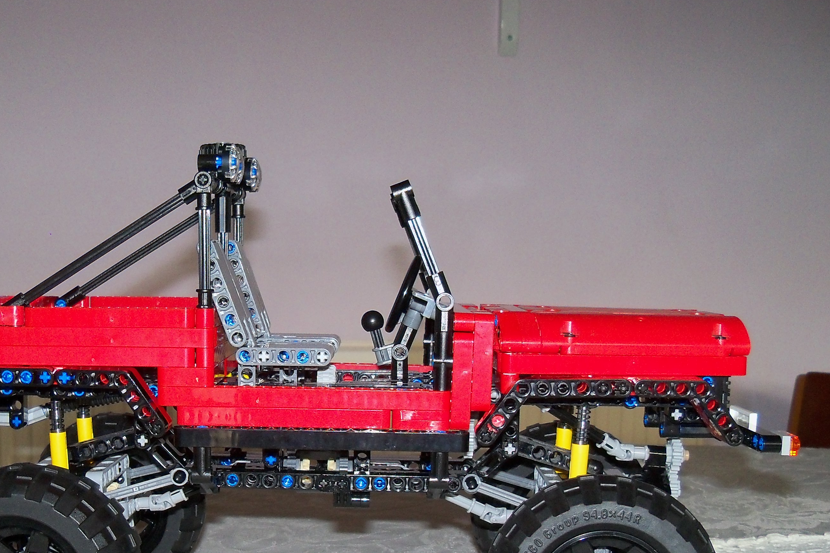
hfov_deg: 38.6
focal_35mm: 51
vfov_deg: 26.1
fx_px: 1176
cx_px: 304
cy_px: 432
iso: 200
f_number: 3.5
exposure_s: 1/30
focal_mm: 6.2
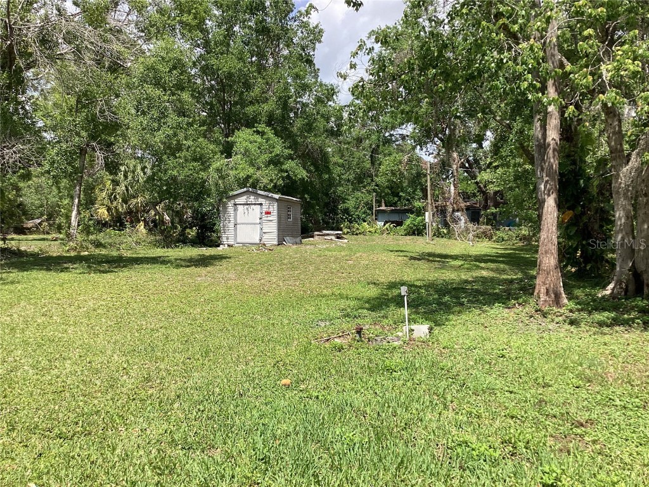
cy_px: 244
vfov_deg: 45.4
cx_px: 324
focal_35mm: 31
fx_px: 581
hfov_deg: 58.4
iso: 25
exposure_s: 1/721
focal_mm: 3.3
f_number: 2.4
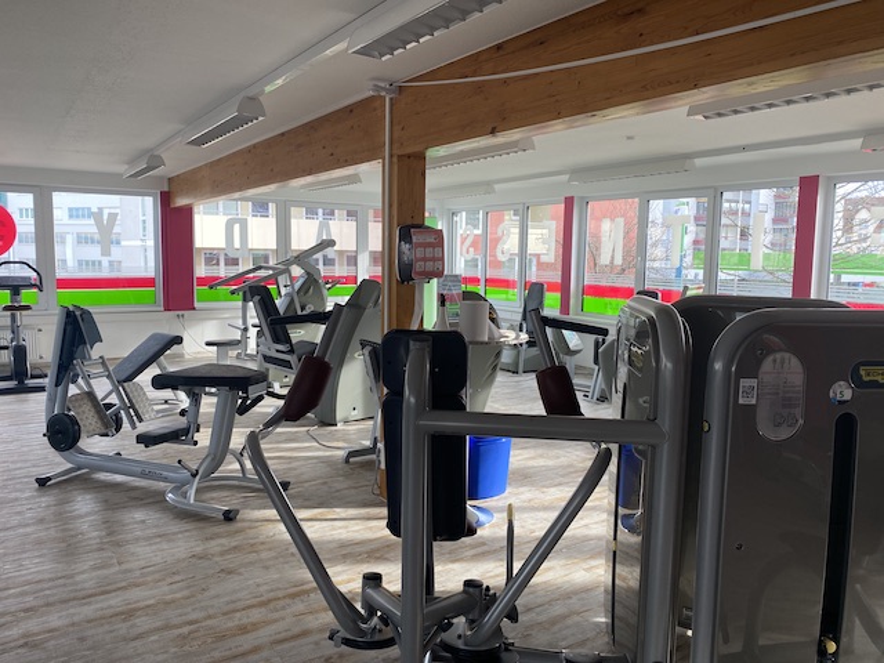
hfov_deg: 67.3
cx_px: 442
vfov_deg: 53.1
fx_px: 664
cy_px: 332
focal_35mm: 26
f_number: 1.8
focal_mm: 4.25
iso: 50
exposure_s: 1/122
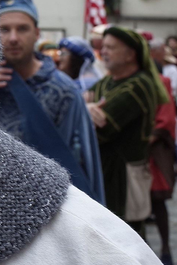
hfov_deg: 10.6
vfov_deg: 17.3
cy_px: 30
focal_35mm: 117
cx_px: -188
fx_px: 863
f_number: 4.5
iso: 100
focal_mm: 18.3
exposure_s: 1/125
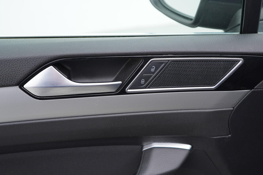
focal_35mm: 36
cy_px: 88
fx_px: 263
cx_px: 132
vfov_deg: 36.9
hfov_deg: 53.1
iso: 125
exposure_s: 1/40
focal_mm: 24
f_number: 2.8
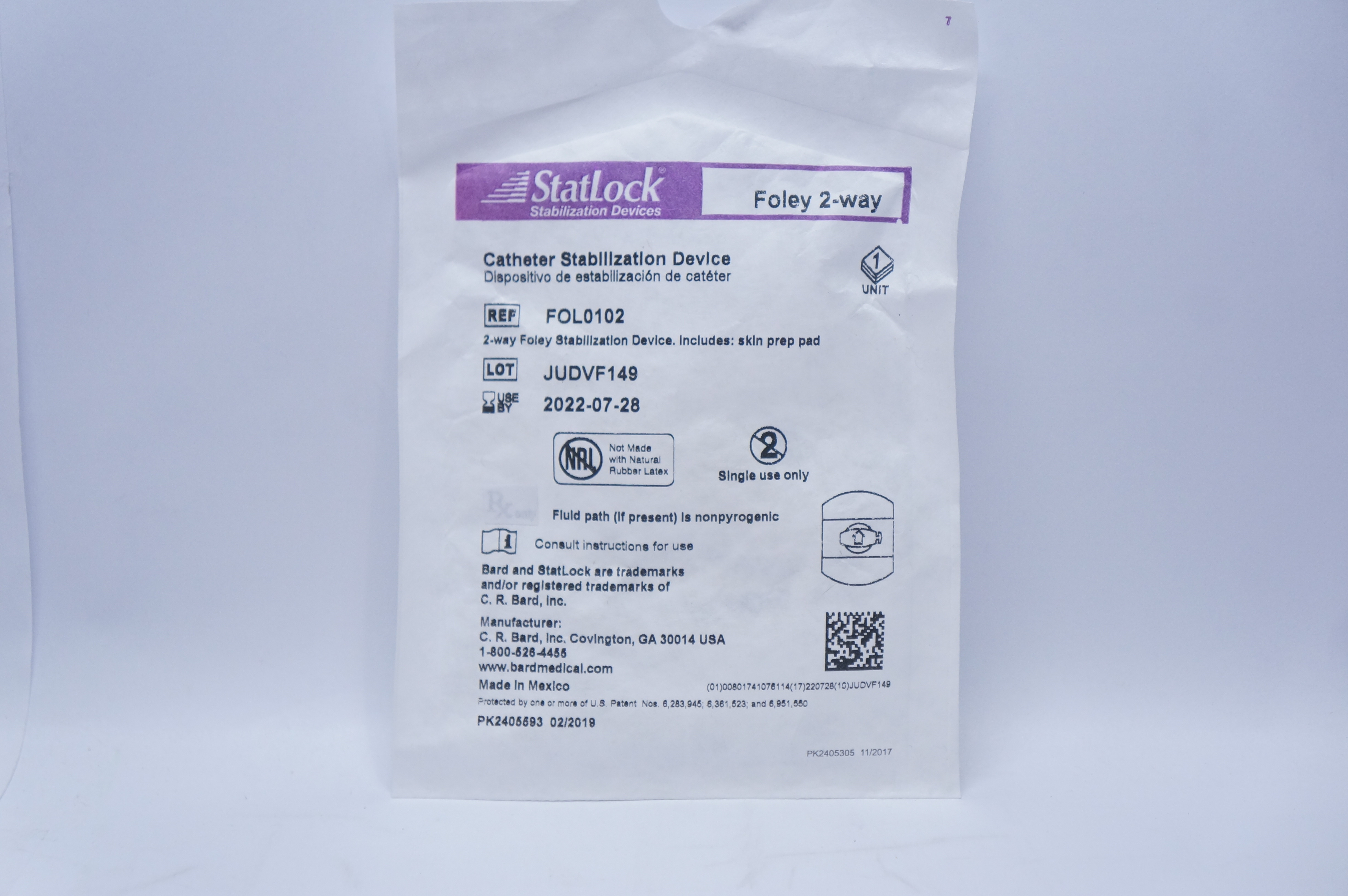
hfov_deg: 33.4
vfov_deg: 22.6
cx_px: 674
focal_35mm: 60
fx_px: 2244
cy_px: 448
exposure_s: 1/160
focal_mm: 40
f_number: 4.5
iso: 800
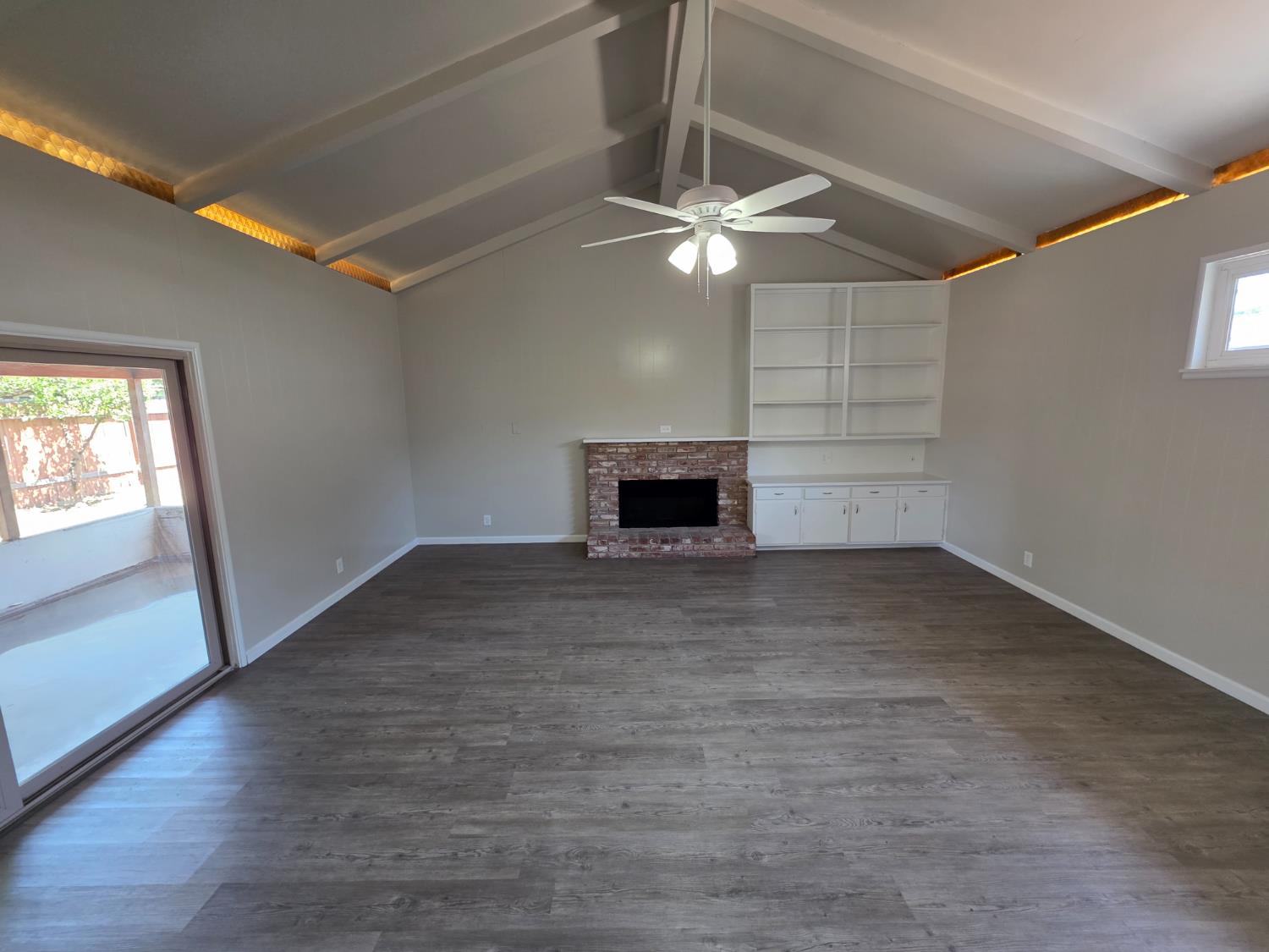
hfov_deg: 106.2
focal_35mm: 13
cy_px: 476
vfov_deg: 89.9
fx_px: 477
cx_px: 634
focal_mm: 2.2
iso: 160
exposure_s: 1/60
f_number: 1.9
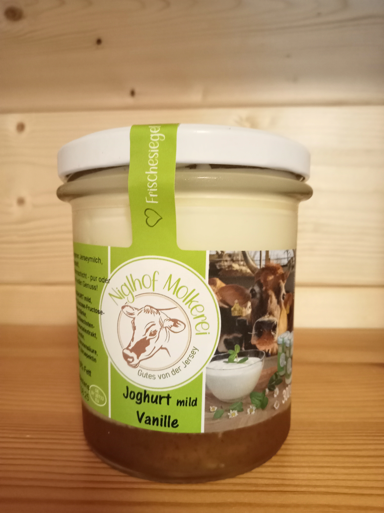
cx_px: 192
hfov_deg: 49.7
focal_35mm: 28
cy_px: 256
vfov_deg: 63.4
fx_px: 414
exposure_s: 1/25
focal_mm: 3.46
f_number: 2.2
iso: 1301
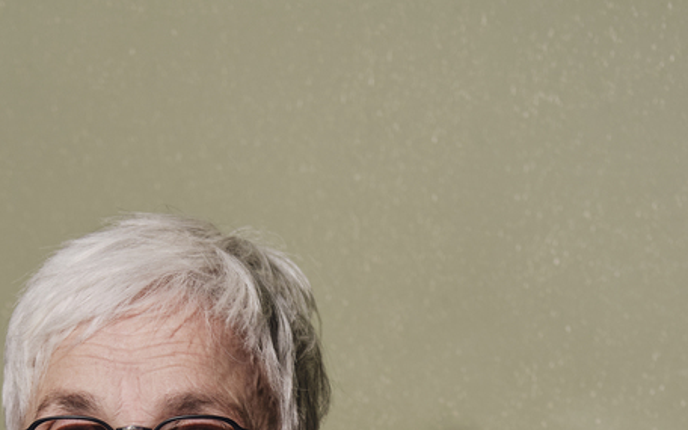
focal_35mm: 142
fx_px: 2663
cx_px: 332
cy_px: 852
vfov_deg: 8.7
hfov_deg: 14.7
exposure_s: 1/250
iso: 160
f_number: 2.8
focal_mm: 35
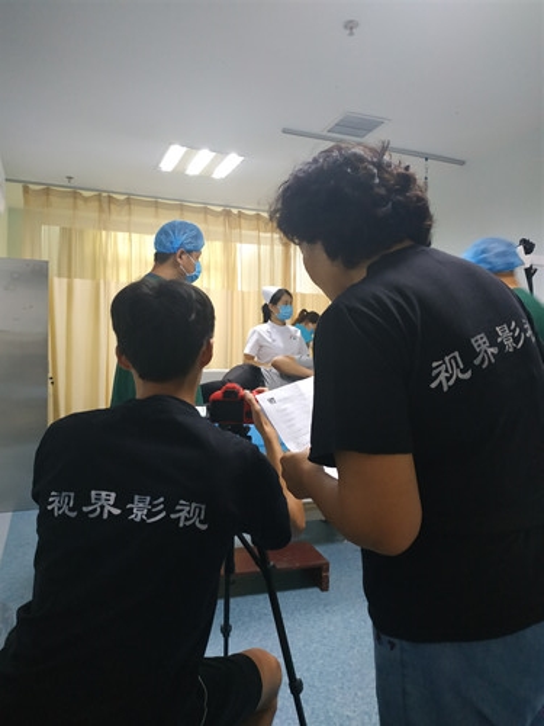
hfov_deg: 56.8
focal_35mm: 24
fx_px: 503
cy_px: 363
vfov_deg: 71.6
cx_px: 272
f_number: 1.9
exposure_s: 1/20
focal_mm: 3.94
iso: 800
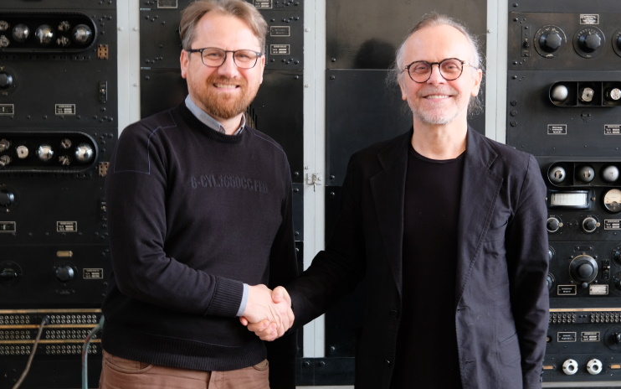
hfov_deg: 22.5
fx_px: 1557
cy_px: 233
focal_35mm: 92
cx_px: 358
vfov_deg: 14.2
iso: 400
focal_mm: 44.7
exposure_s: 1/15
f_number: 4
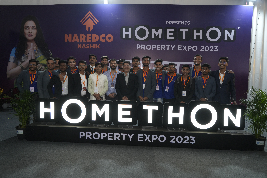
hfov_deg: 69.4
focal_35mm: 26
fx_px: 193
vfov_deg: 49.6
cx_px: 134
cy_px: 89
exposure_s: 1/100
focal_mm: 26
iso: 800
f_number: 4
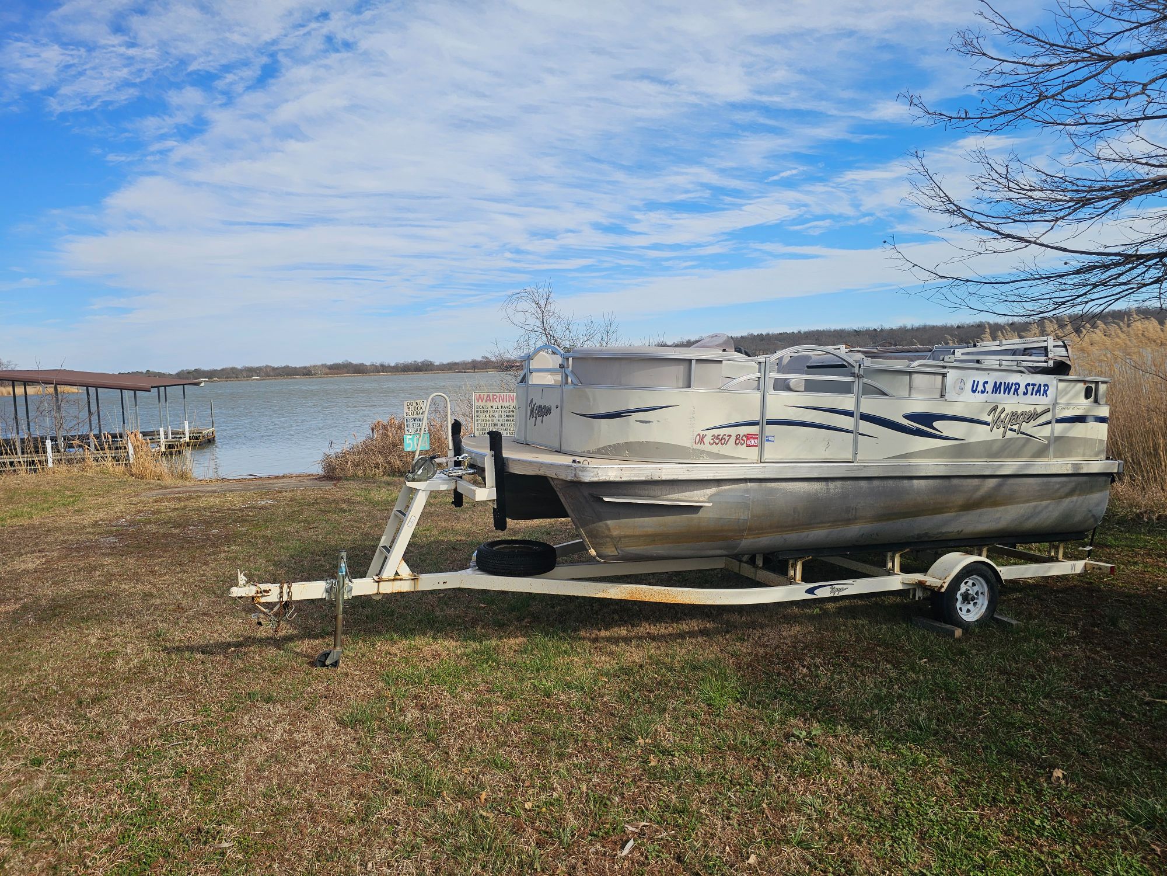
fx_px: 775
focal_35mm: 23
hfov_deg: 73.9
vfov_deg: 58.9
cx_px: 584
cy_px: 438
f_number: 1.7
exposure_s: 1/769
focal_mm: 6.3
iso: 10
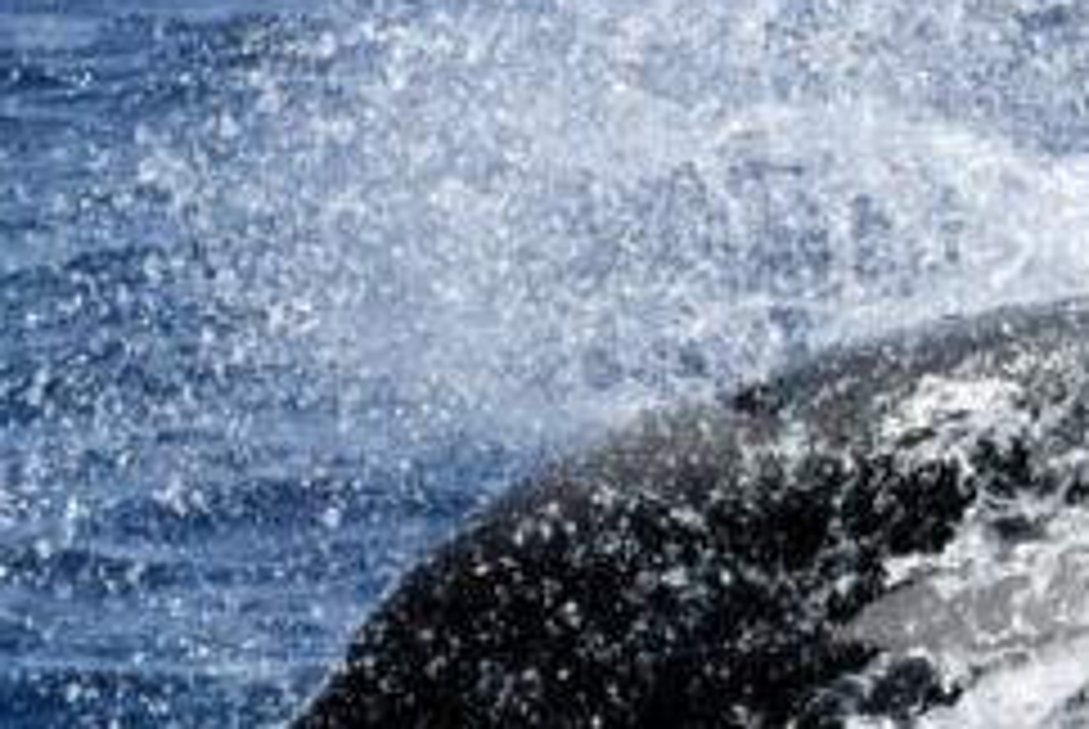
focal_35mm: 198
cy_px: 493
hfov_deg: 10.0
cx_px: 1652
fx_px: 5997
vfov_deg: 7.0
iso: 560
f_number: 5
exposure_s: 1/8000
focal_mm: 60
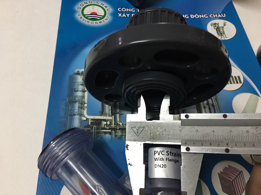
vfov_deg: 48.2
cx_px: 130
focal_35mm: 29
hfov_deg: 61.7
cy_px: 98
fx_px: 219
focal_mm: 4.15
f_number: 2.2
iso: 80
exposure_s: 1/10
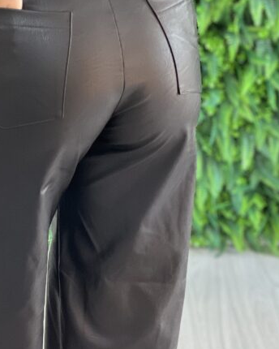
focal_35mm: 163
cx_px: 79
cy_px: 284
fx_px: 1682
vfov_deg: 11.8
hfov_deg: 9.5
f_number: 2.8
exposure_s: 1/120
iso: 250
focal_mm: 9
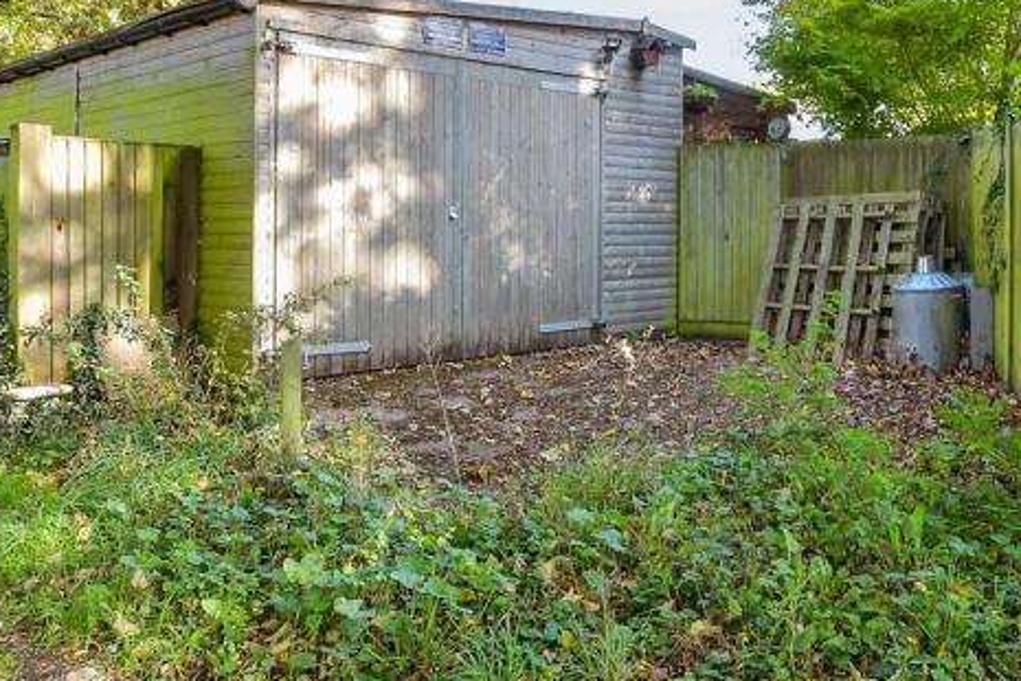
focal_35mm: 33
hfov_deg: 55.0
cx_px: 742
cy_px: 212
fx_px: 936
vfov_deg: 39.4
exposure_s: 1/30
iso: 200
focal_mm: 10
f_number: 8
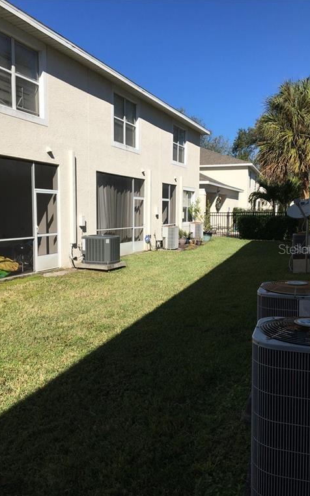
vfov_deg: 61.2
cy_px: 249
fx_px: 419
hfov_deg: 40.6
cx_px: 152
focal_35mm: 31
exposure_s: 1/2262
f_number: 2.2
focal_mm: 4.15
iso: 25
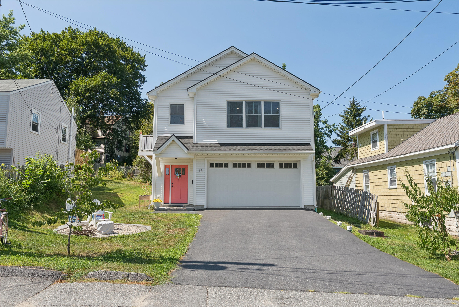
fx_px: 325
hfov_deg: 70.4
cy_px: 154
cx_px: 230
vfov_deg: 50.5
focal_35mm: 26
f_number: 7.1
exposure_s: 1/500
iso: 320
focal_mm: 25.5
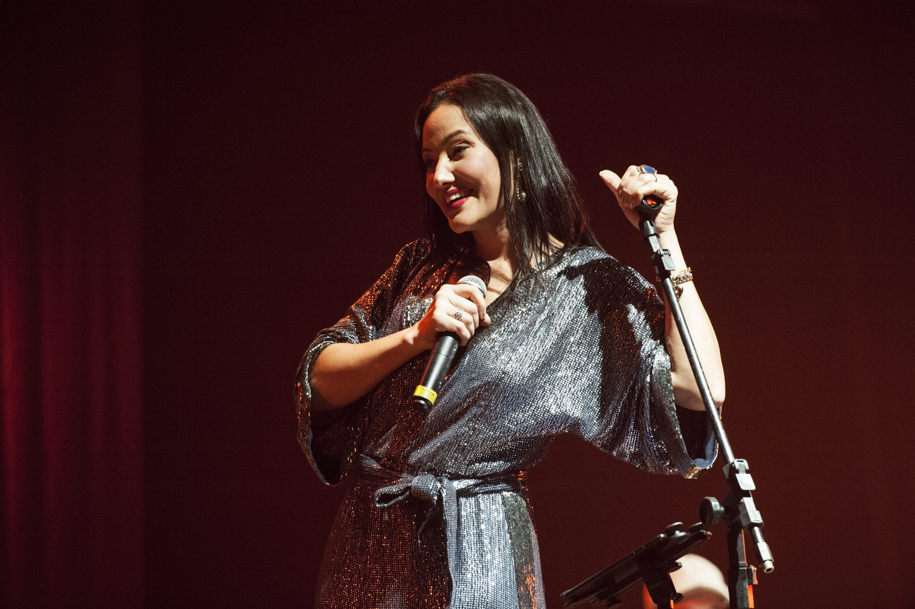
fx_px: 5080
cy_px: 304
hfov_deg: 10.3
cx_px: 458
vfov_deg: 6.9
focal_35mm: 200
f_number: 5
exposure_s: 1/100
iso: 3200
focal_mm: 200
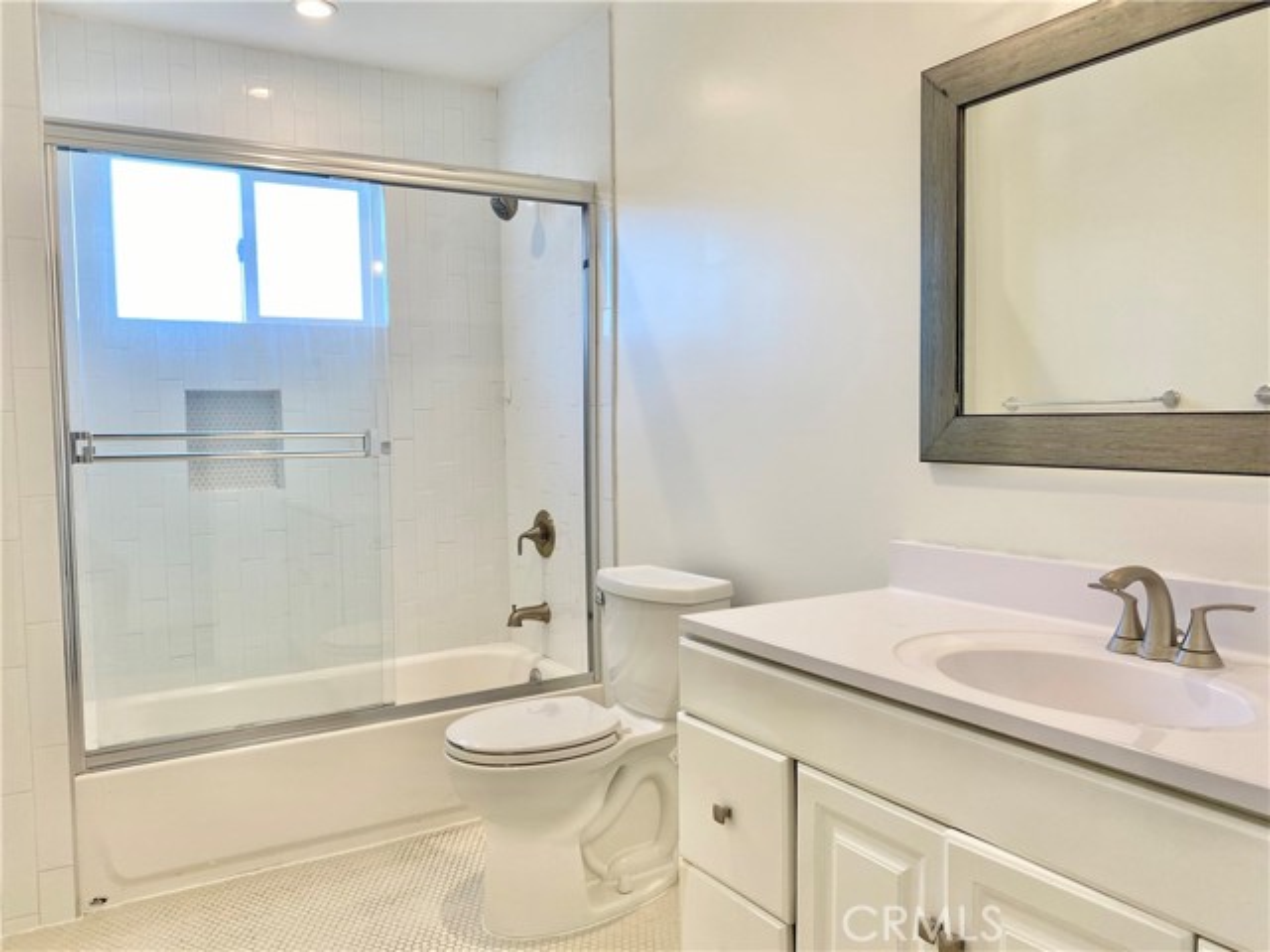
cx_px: 635
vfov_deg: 53.1
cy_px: 476
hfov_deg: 67.3
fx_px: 954
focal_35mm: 26
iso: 64
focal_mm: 4.25
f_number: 1.8
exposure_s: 1/120
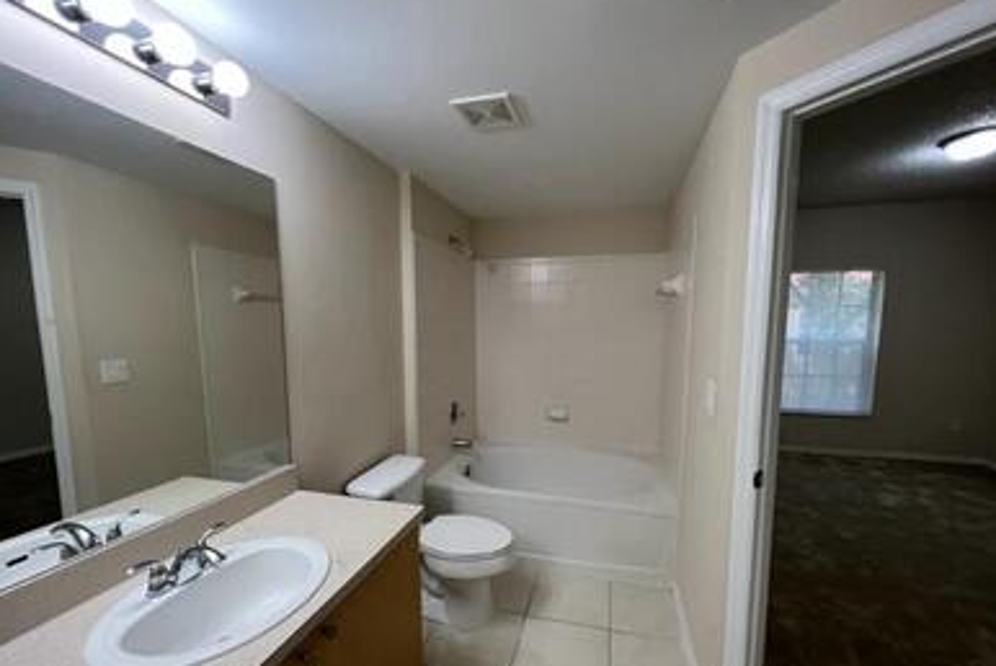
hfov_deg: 104.2
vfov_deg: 81.0
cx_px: 511
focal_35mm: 14
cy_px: 369
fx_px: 388
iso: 200
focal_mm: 1.57
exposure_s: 1/120
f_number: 1.8
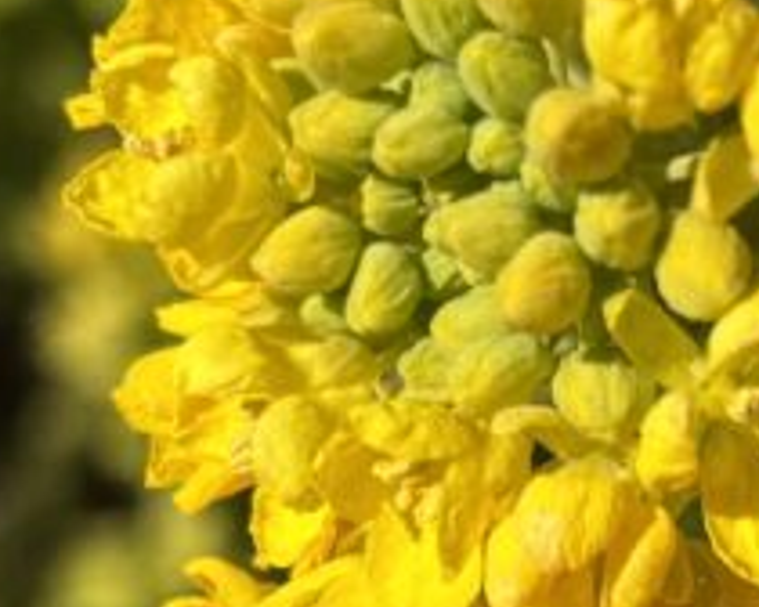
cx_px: 520
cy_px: 636
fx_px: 2785
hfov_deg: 15.5
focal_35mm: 124
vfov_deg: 12.3
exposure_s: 1/3534
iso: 50
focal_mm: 5.96
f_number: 1.6
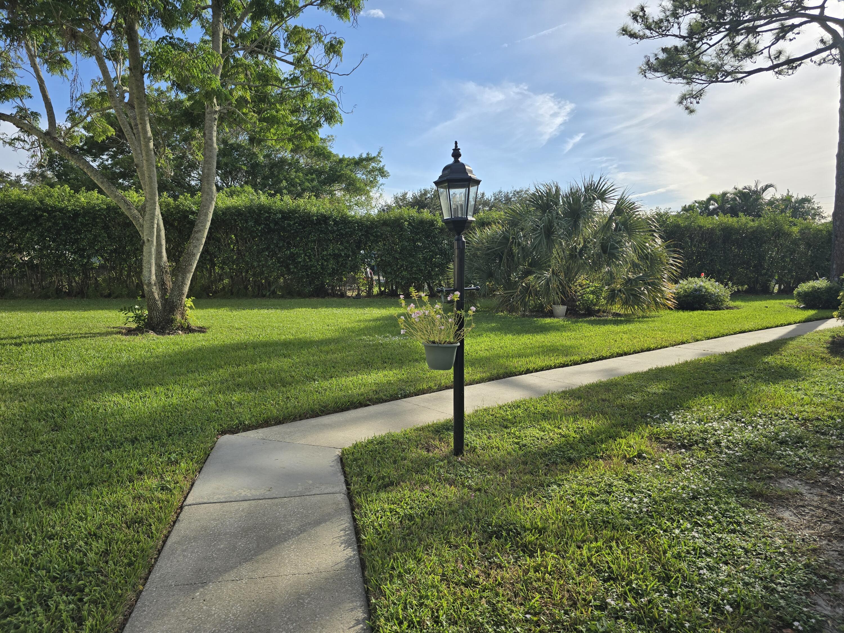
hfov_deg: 73.9
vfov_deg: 58.9
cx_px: 422
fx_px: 561
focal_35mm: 23
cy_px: 316
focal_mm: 6.3
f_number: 1.7
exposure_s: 1/1013
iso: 12
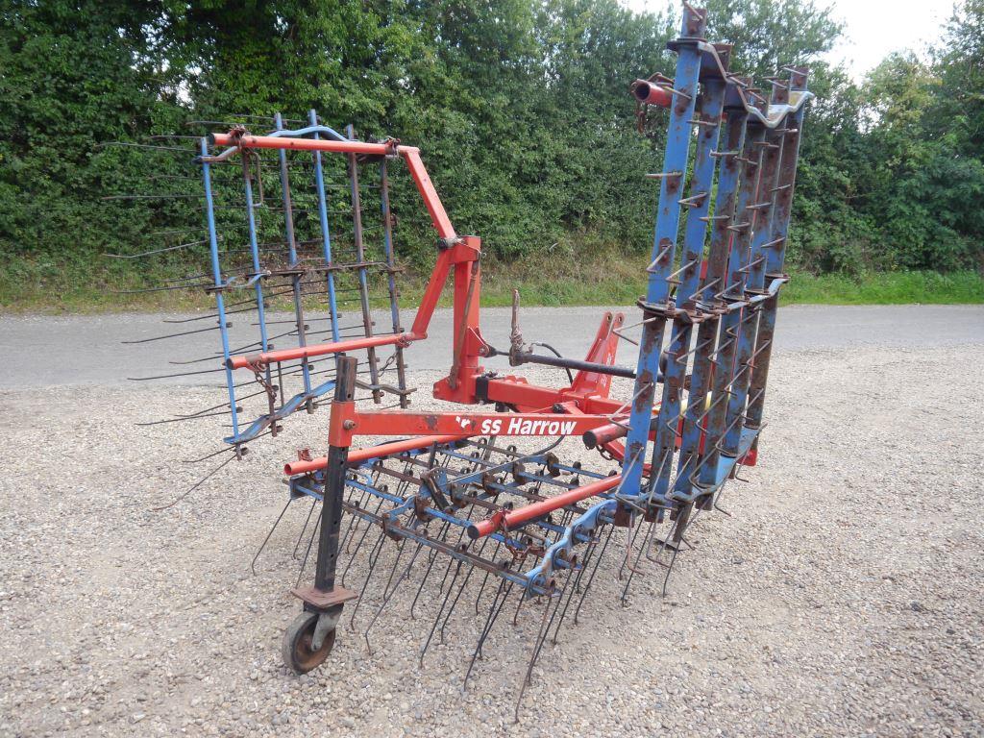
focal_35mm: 28
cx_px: 492
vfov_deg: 49.7
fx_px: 796
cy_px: 369
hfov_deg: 63.4
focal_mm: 14
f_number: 4.5
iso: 160
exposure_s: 1/160
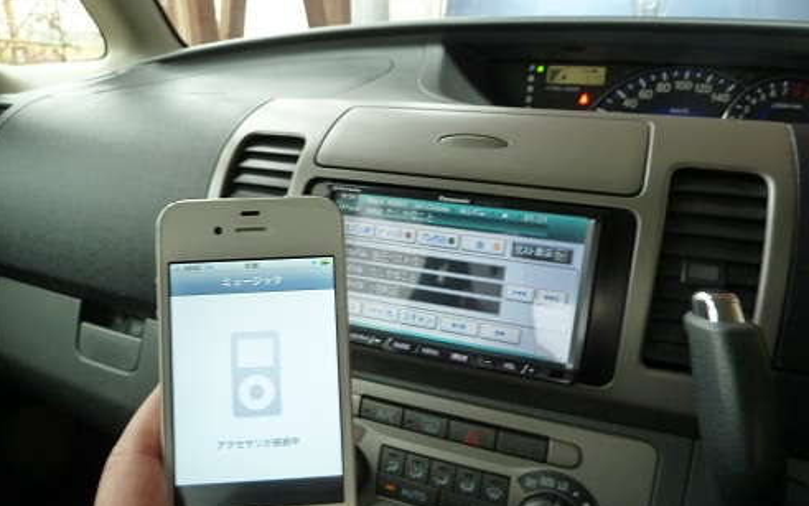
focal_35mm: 27
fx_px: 595
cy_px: 283
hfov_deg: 68.4
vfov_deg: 45.9
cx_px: 405
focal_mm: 4.1
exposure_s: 1/30
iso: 250
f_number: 3.3
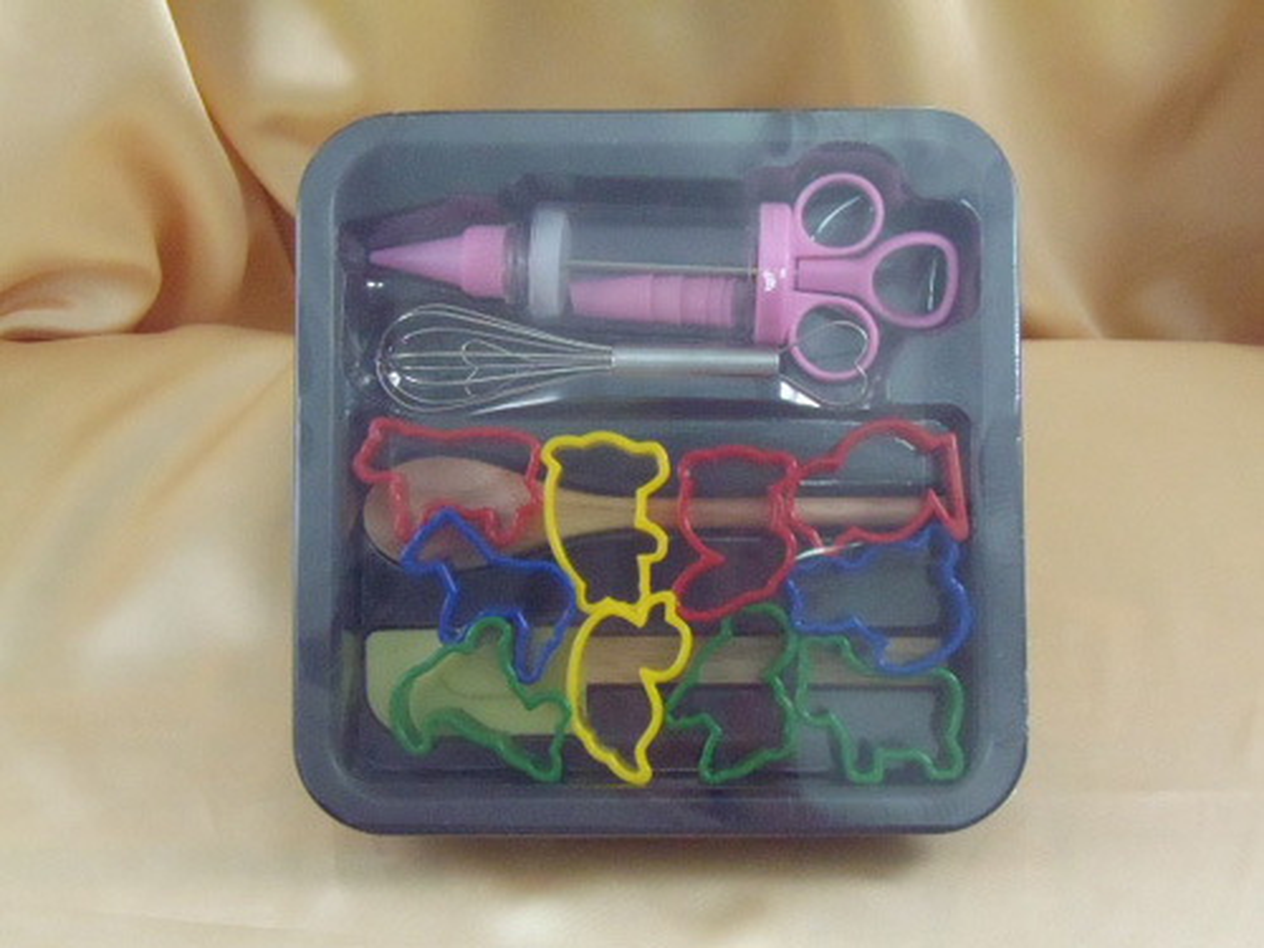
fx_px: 1680
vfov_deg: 31.5
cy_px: 474
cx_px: 632
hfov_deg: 41.2
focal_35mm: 46
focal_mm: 9.9
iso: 1000
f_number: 7.2
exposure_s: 1/60
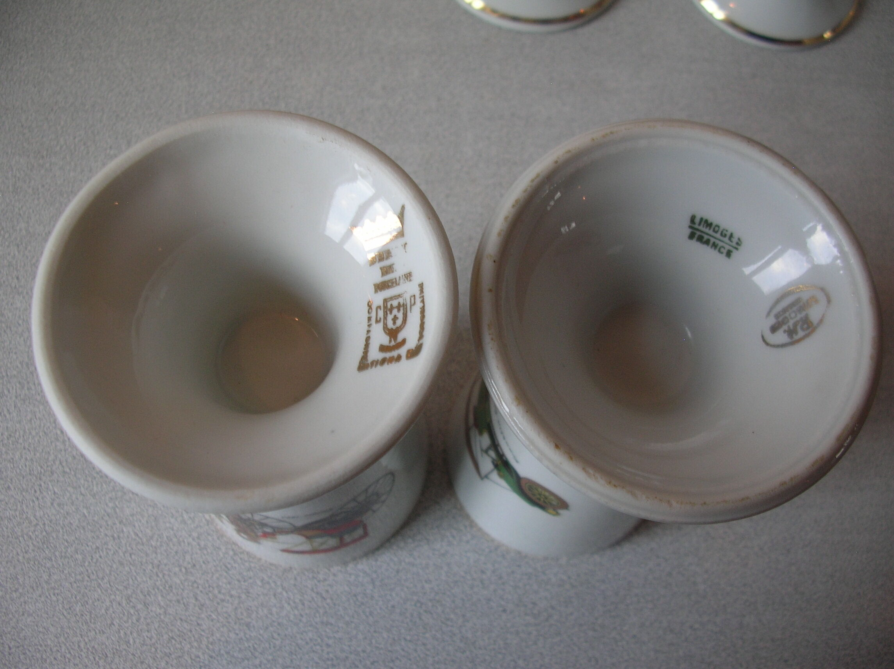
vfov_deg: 40.6
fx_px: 903
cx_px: 447
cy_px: 334
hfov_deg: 52.7
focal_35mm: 35
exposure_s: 1/9.1
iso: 50
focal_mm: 5.8
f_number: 2.8
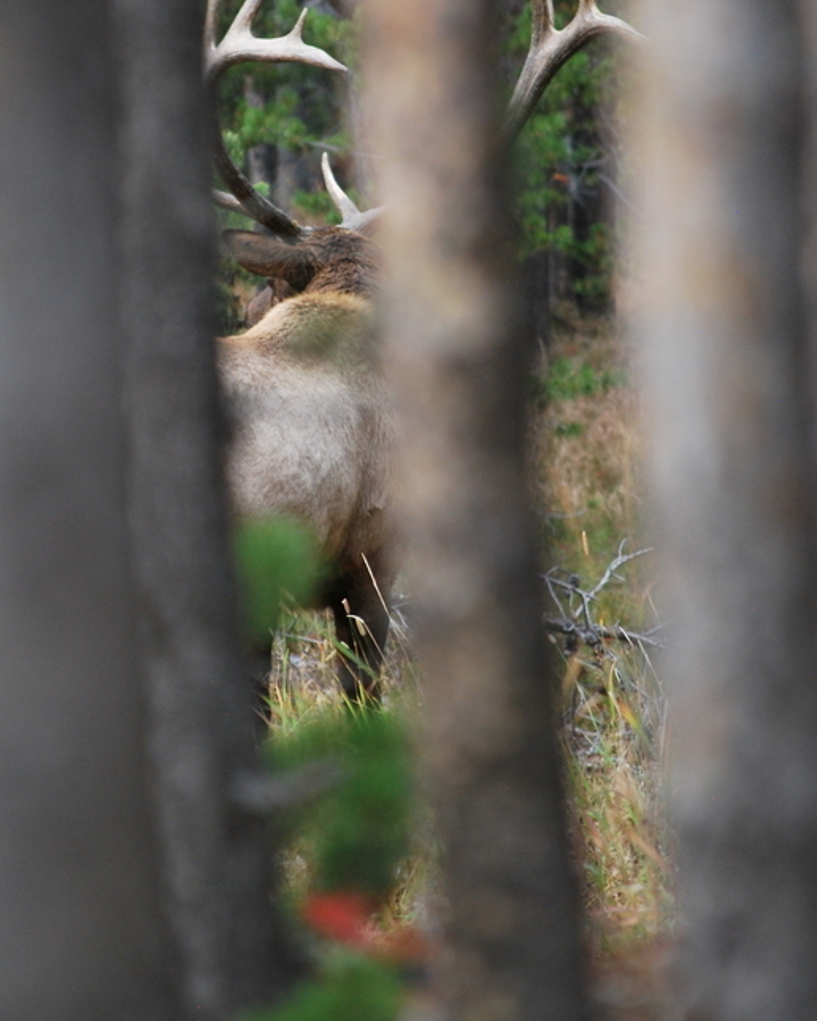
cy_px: 331
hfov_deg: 3.6
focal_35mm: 427
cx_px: 359
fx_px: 12909
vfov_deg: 4.5
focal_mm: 200
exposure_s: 1/25
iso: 400
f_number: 5.6
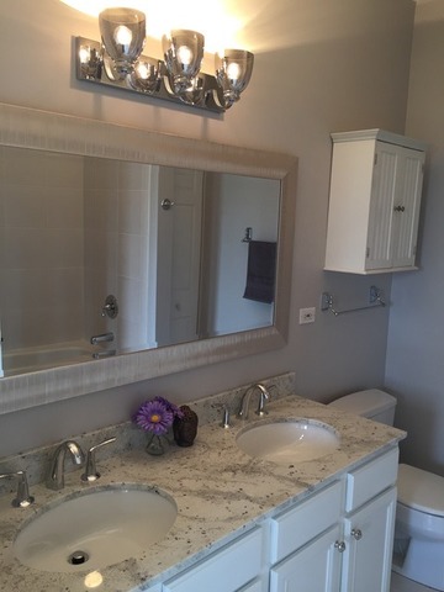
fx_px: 496
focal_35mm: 29
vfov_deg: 61.7
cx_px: 222
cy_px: 296
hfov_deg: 48.2
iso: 100
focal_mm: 4.15
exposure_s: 1/30
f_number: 2.2
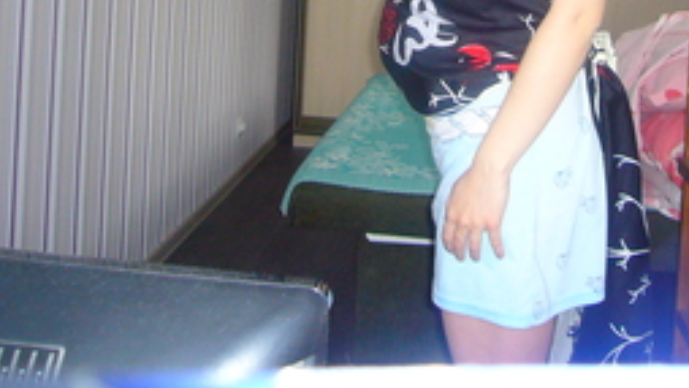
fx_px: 987
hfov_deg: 38.1
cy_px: -62
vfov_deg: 20.9
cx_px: 450
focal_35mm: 54
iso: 200
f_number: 2.8
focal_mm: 4.6
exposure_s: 1/30
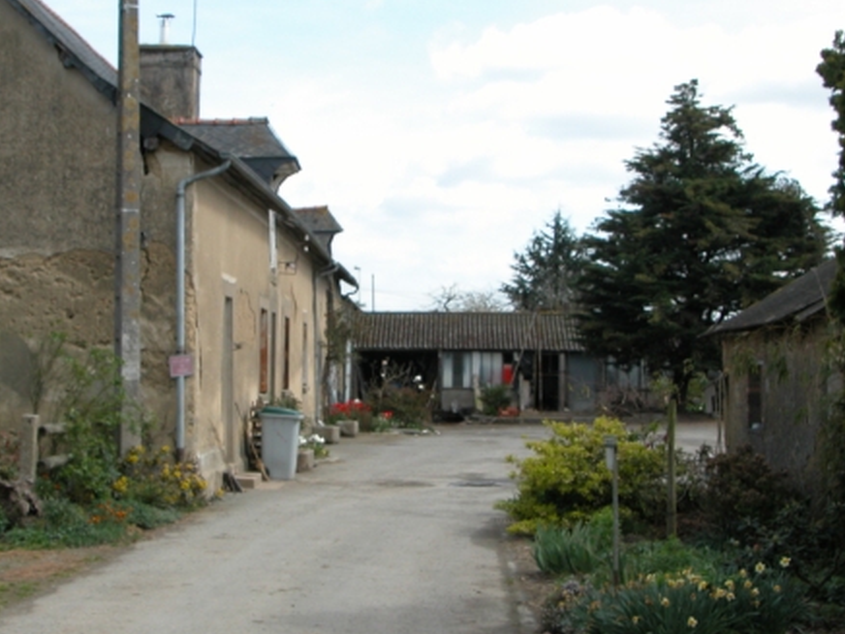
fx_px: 1758
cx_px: 341
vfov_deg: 20.4
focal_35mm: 72
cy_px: 295
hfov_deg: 27.0
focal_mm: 11.6
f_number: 5.9
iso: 100
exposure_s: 1/207
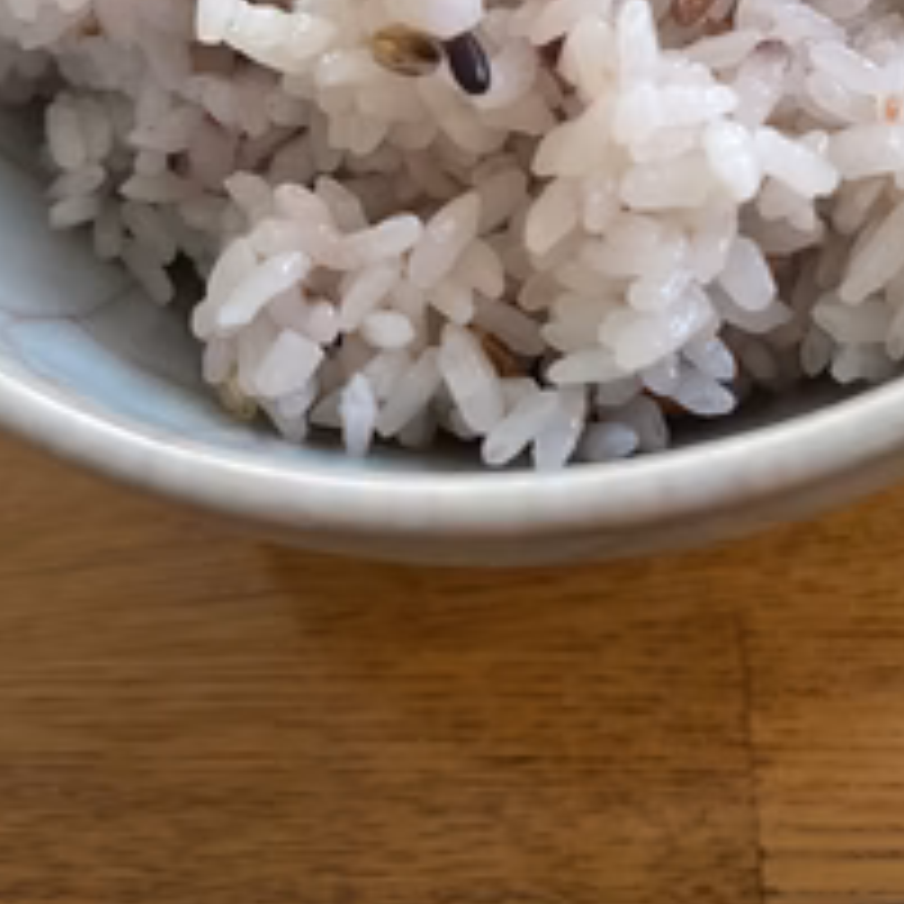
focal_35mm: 44
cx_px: 661
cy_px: 54
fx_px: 1300
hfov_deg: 37.5
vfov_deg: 35.6
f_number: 1.6
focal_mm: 5.1
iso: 160
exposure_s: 1/60
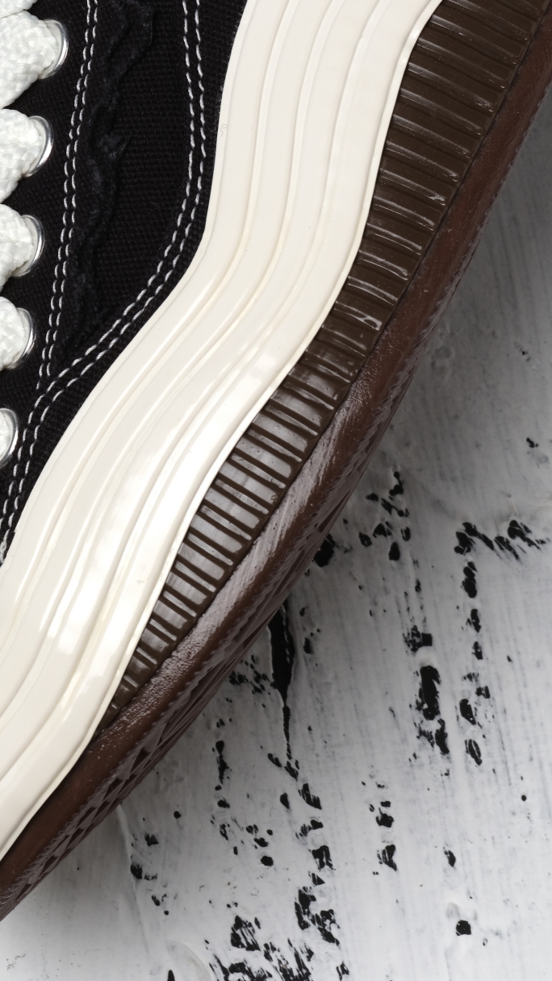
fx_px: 5907
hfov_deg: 5.3
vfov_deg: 9.5
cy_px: 298
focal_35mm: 227
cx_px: 208
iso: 160
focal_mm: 120
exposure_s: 1/100
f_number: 16
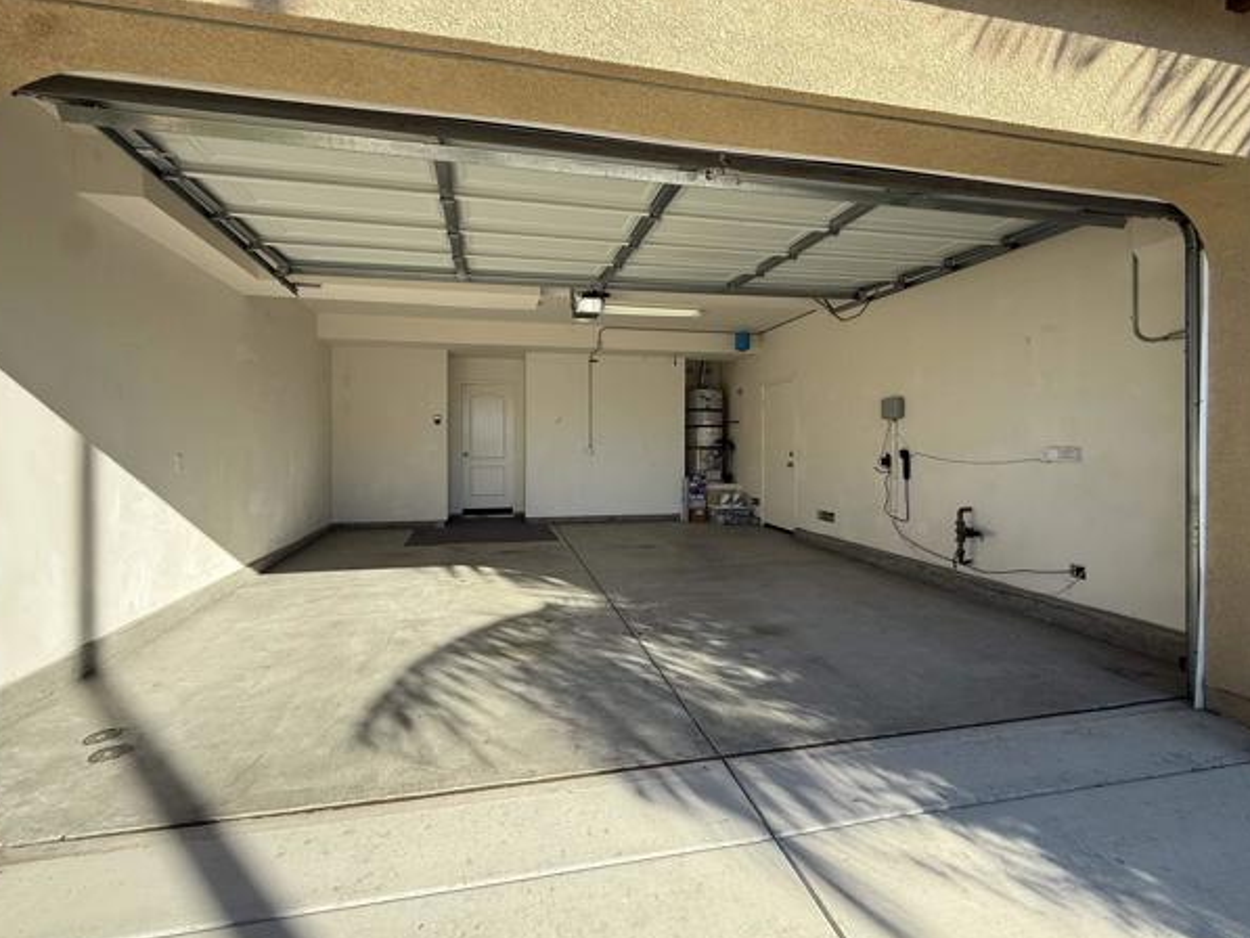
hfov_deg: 98.1
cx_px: 605
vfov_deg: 81.7
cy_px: 450
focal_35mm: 15
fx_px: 542
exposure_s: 1/651
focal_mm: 2.22
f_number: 2.2
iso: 50
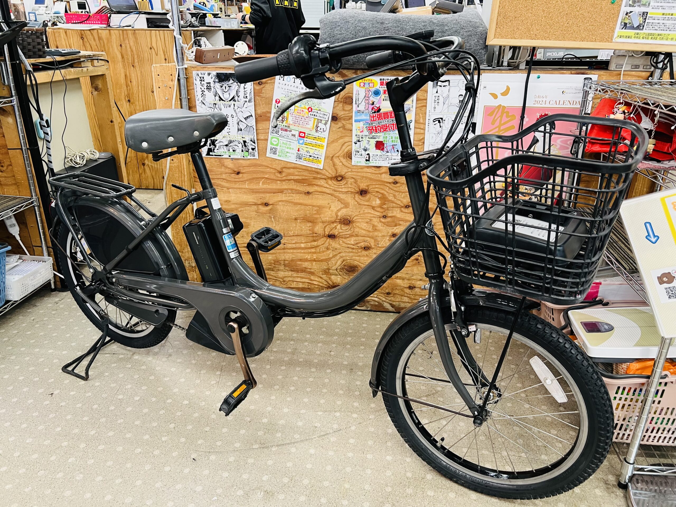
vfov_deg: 53.1
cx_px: 338
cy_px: 254
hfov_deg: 67.3
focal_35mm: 26
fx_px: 508
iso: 100
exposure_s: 1/50
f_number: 1.5
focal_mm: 5.7
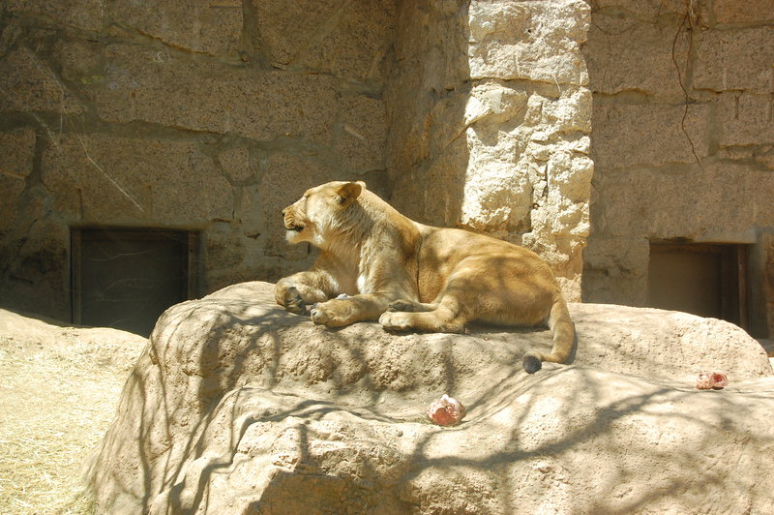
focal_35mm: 82
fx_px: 1772
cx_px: 387
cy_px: 258
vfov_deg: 16.5
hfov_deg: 24.6
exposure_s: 1/250
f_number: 8
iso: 400
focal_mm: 55
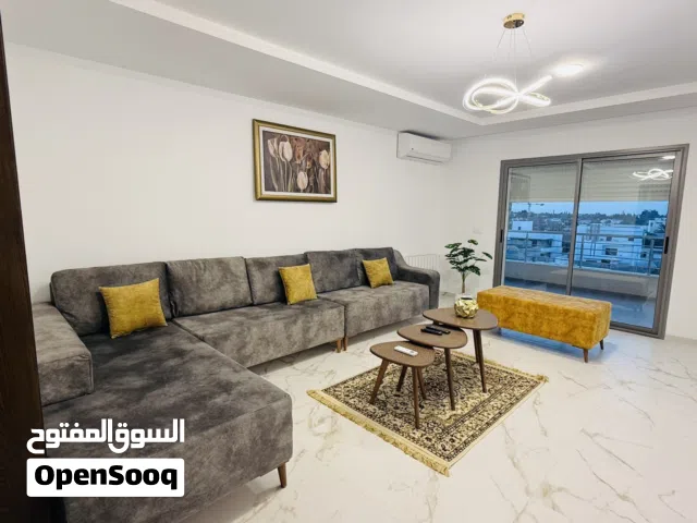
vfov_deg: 85.7
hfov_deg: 102.1
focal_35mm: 14
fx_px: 282
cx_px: 348
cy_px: 262
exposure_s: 1/100
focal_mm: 2.22
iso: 160
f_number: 2.2
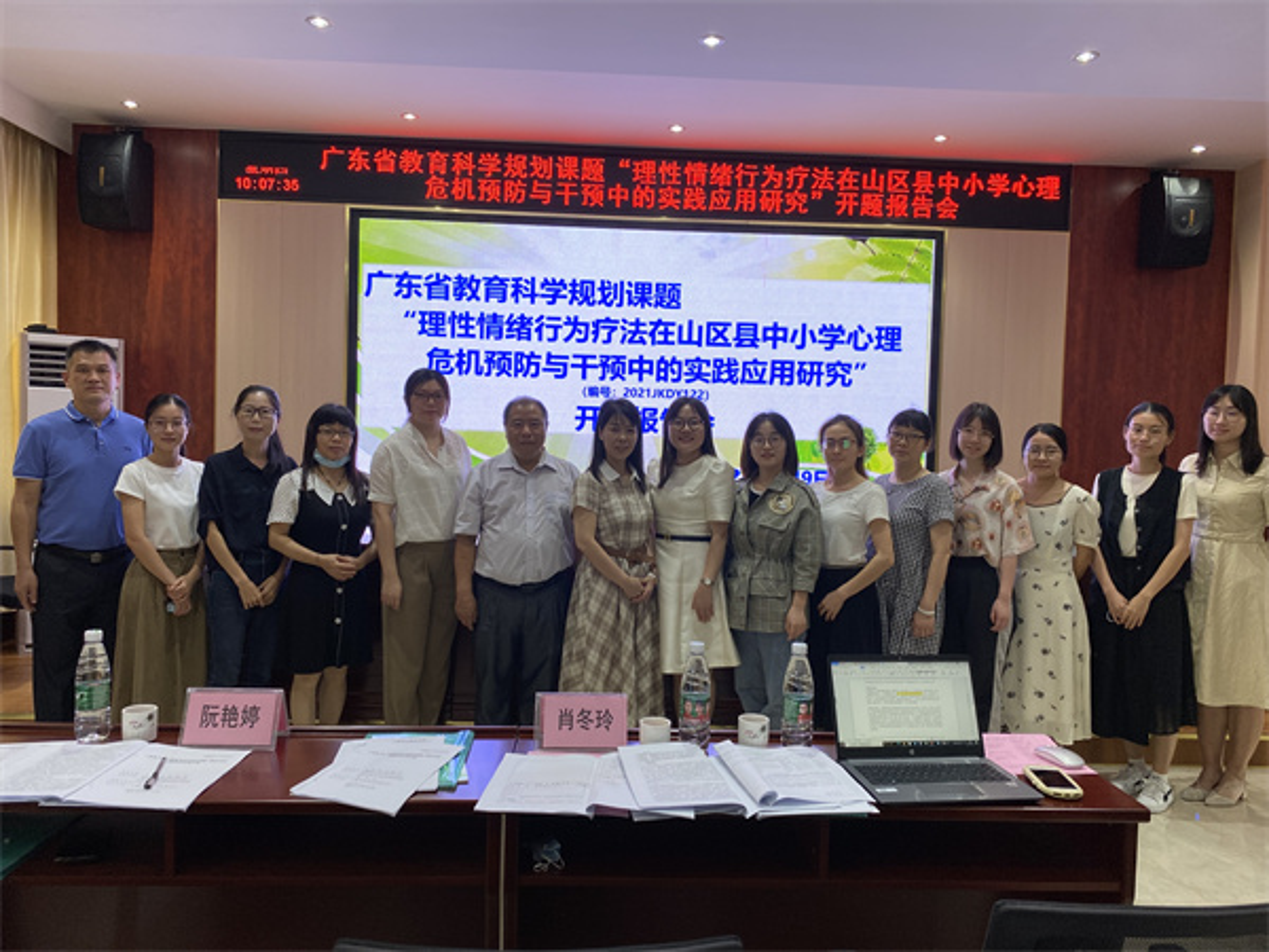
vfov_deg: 53.1
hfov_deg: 67.3
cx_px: 634
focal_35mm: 26
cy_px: 476
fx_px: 953
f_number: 1.8
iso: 80
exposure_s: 1/120
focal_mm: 4.25
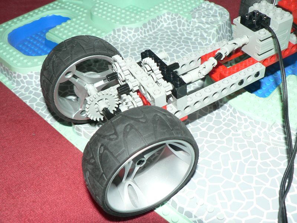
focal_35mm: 36
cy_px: 112
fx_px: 309
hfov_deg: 51.4
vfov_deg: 39.7
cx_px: 148
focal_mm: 6
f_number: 2.8
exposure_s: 1/60
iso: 100
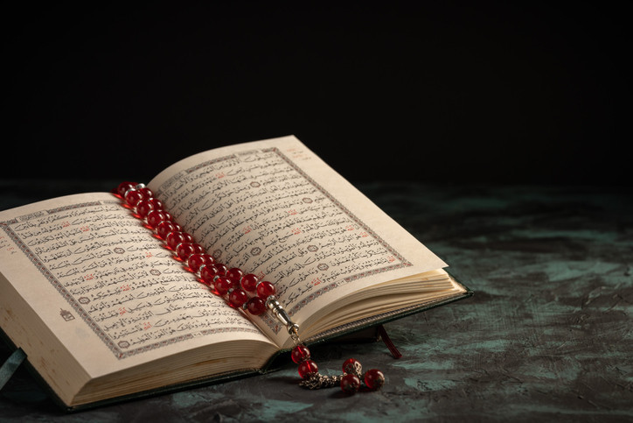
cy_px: 212
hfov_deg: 22.6
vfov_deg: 15.2
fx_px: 1583
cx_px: 316
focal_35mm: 90
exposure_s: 1/125
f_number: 8
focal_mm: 90
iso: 200
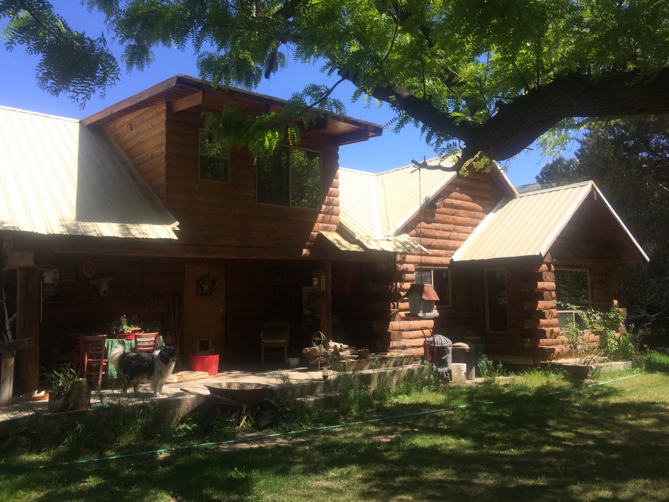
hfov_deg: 61.7
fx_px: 561
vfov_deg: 48.2
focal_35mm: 29
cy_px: 251
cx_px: 334
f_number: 2.2
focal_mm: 4.15
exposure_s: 1/1053
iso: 32
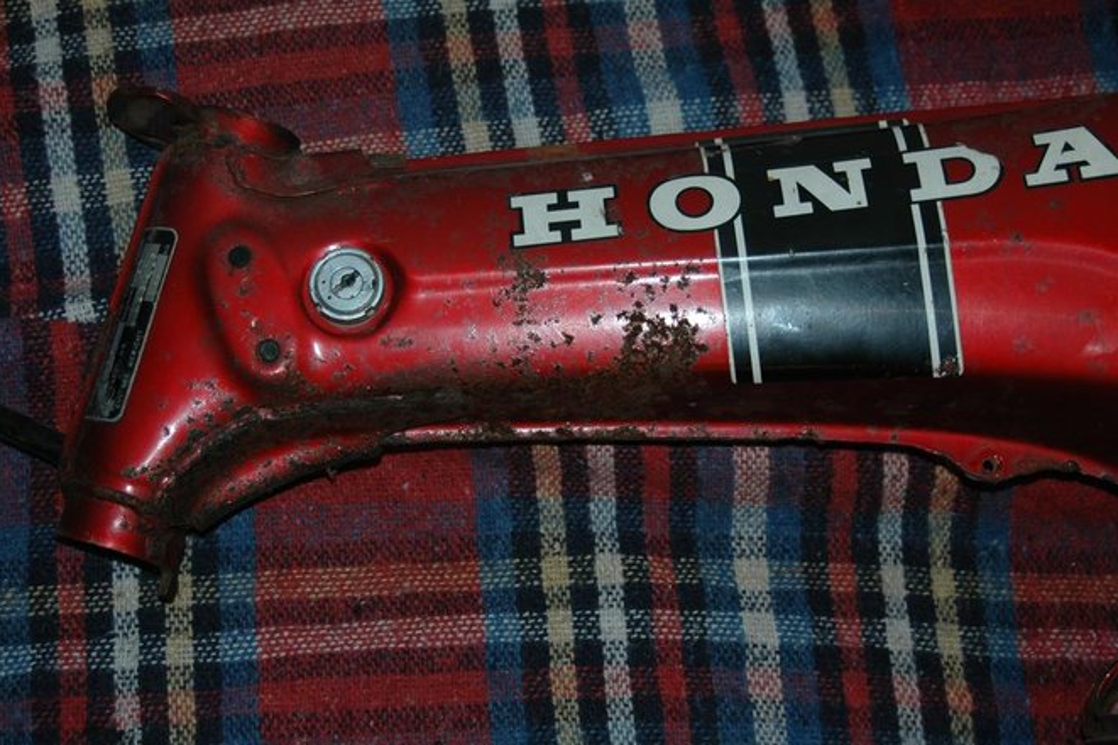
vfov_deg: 18.7
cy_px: 365
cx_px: 559
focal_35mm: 73
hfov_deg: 27.7
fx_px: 2266
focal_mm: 46
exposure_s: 1/60
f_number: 4.8
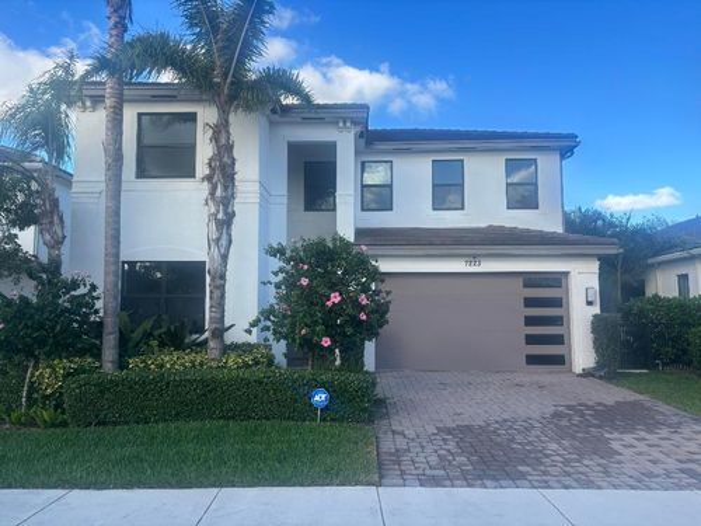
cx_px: 350
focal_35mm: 26
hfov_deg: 67.3
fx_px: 527
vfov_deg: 53.1
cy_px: 263
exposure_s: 1/1115
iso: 50
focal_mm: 5.96
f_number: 1.6
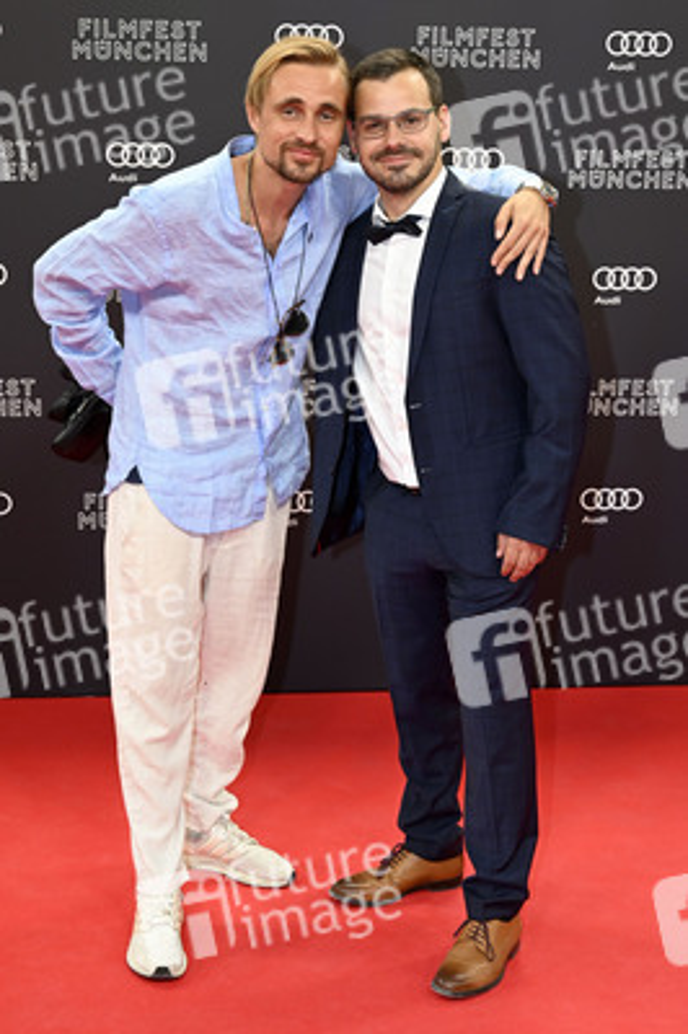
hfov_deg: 25.5
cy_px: 517
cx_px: 344
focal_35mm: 53
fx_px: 1522
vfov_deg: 37.5
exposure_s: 1/125
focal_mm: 53
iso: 800
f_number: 6.3
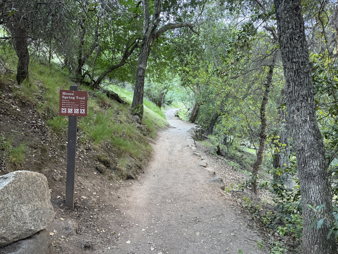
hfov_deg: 71.6
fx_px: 234
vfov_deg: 56.8
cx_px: 169
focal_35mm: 24
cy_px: 127
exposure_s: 1/60
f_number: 1.78
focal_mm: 6.76
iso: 320
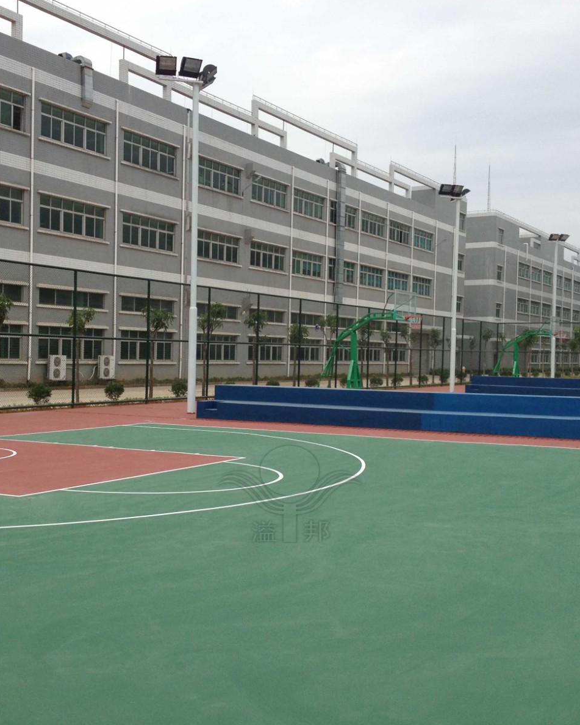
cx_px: 242
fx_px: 987
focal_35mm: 46
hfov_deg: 32.7
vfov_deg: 40.3
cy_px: 364
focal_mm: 4.28
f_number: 2.4
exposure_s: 1/1623
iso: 50
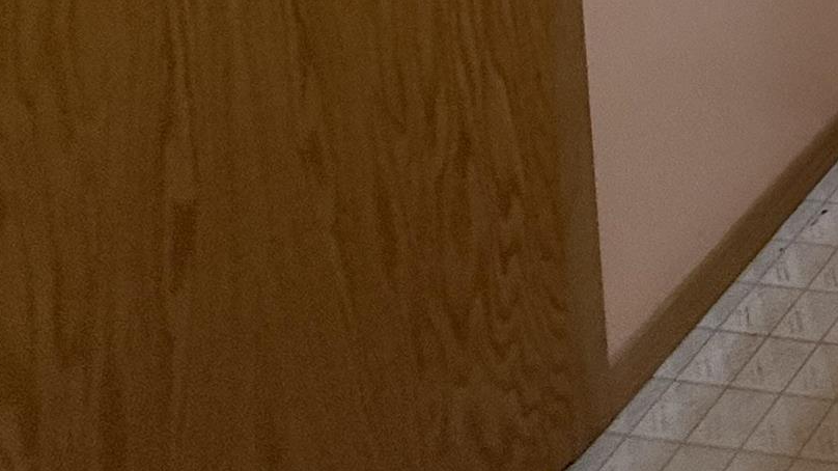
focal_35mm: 58
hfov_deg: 21.8
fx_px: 1288
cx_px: 1519
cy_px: -682
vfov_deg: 13.9
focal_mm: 2.22
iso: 100
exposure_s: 1/120
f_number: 2.2
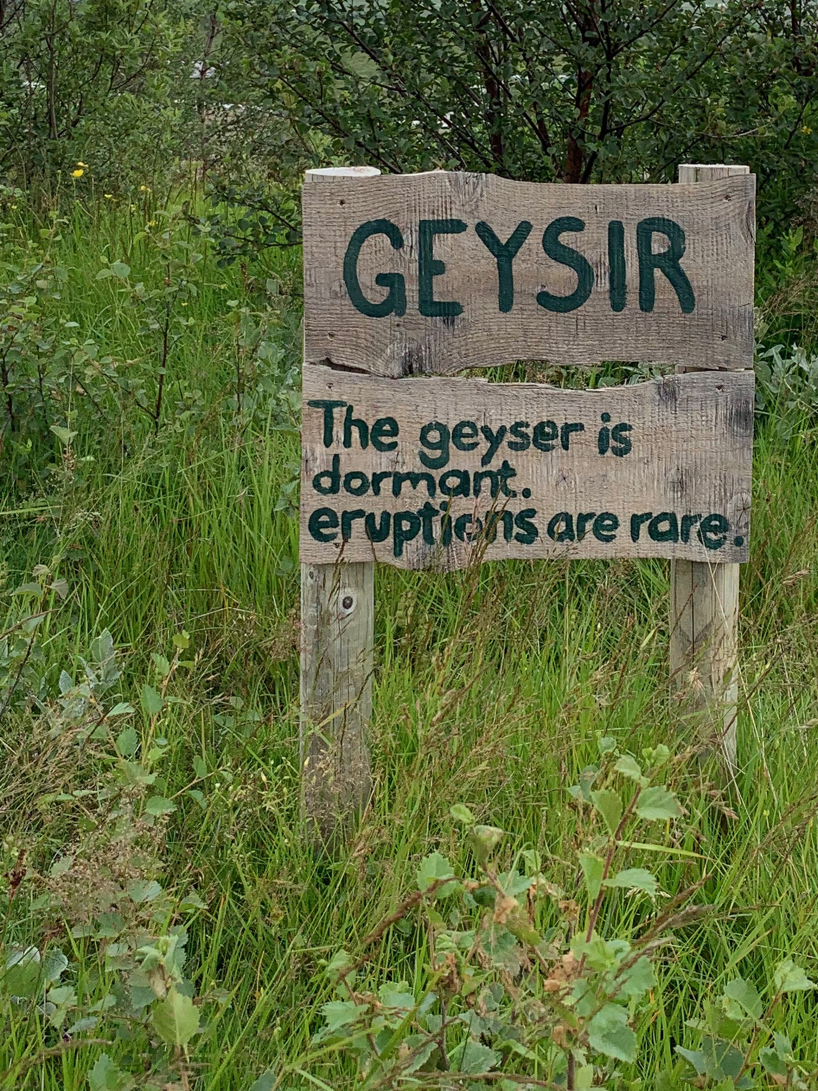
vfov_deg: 33.2
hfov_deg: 25.6
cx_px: 502
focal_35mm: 57
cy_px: 285
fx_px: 1796
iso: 25
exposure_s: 1/1282
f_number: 1.8
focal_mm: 4.25
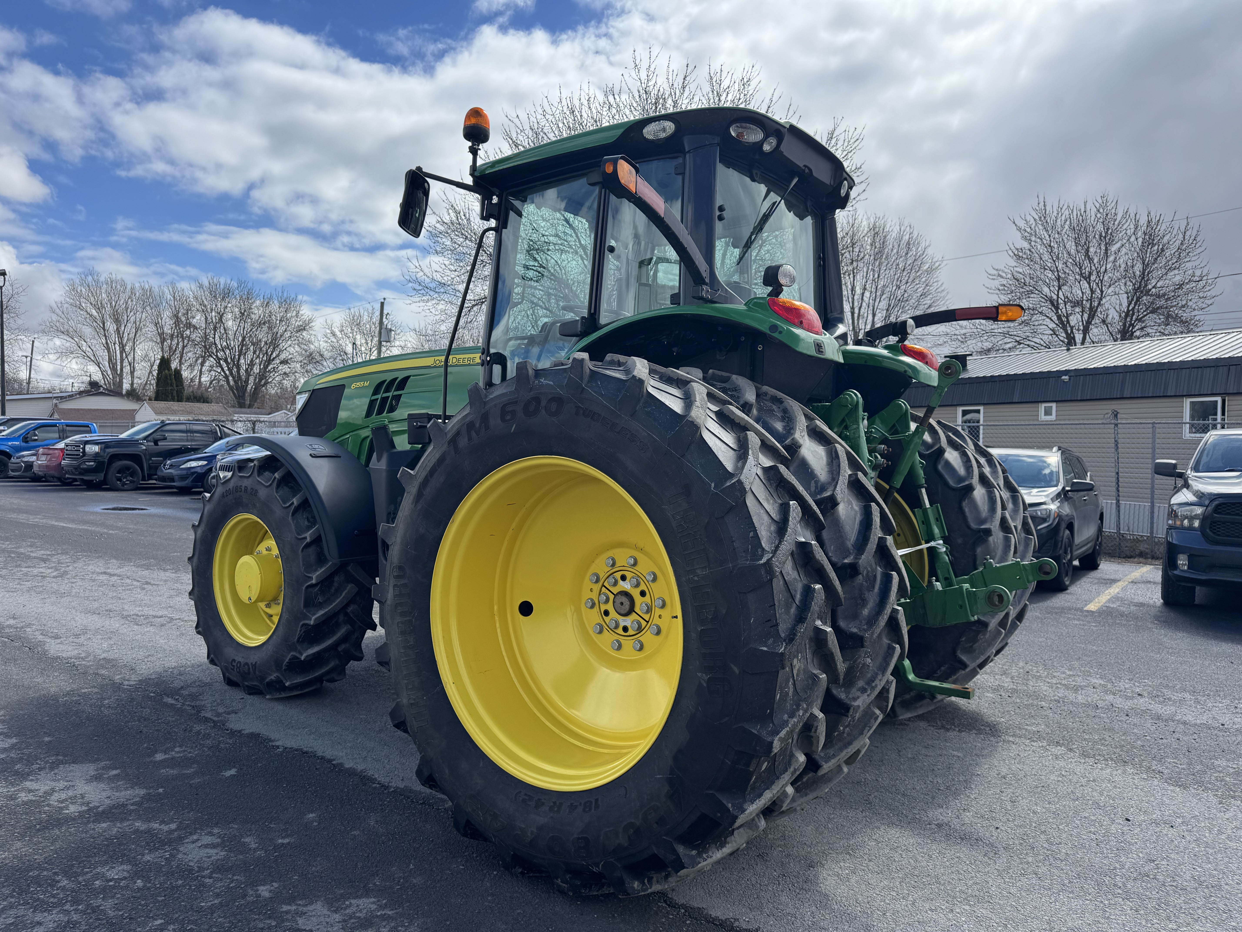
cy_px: 466
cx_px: 621
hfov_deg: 71.6
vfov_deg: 56.8
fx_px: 861
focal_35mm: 24
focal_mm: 6.76
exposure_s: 1/3802
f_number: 1.78
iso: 80
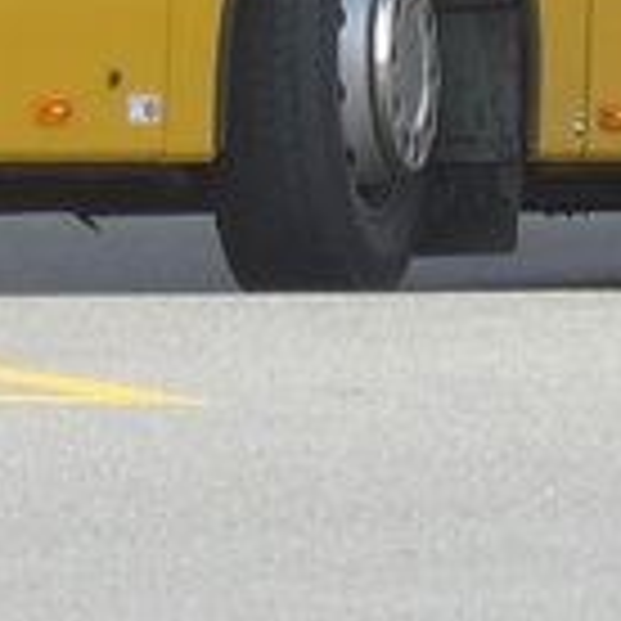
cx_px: 94
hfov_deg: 1.8
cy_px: -1058
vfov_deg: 1.8
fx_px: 19363
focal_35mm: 954
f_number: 5.2
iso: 80
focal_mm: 24.3
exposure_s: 1/200
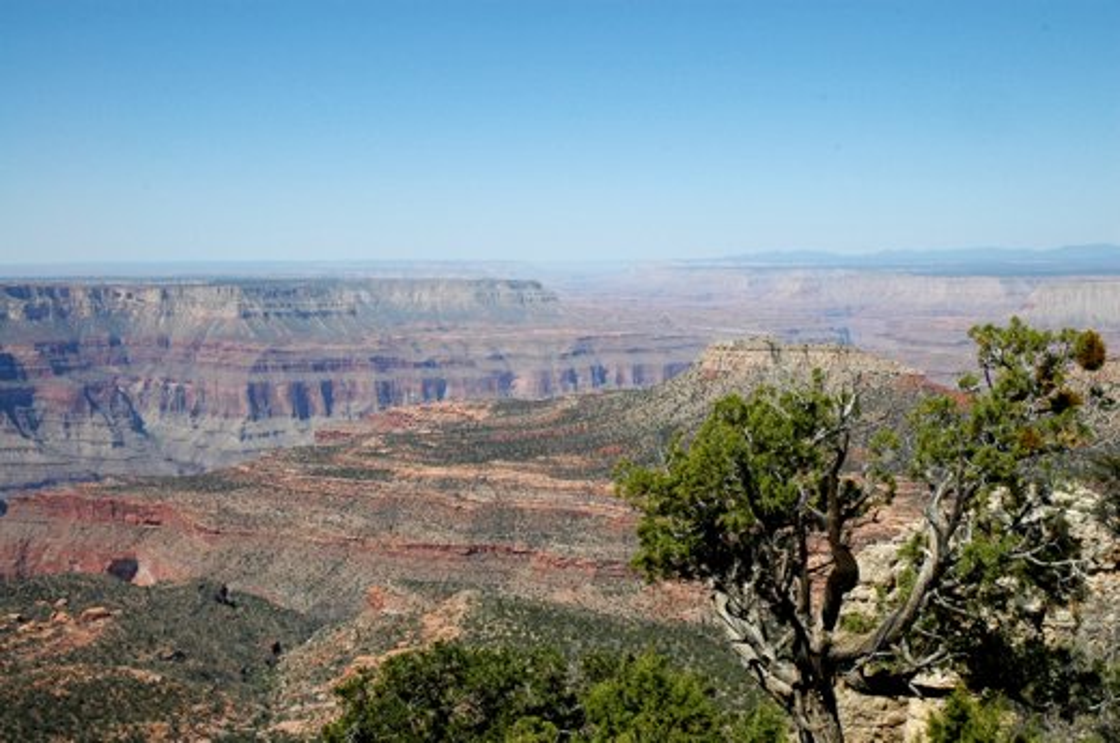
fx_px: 1351
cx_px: 560
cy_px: 372
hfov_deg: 45.0
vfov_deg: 30.7
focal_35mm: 44
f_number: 11
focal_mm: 29
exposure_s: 1/500
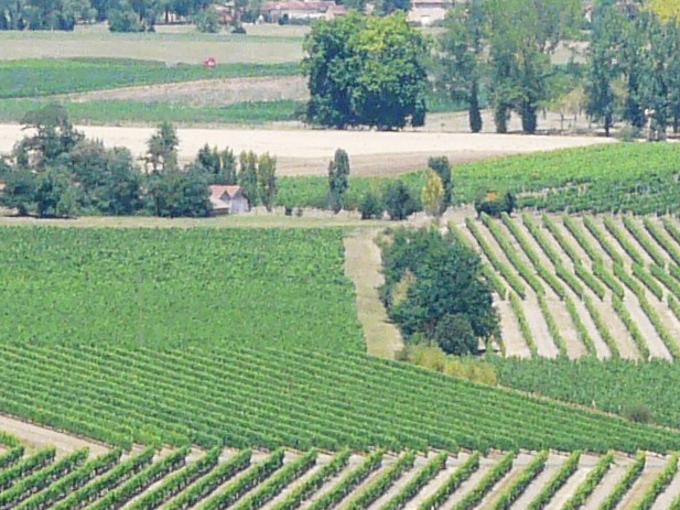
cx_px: 468
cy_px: 868
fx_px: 14343
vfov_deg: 2.0
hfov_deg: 2.7
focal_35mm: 730
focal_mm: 22.6
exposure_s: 1/400
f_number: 5.6
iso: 100
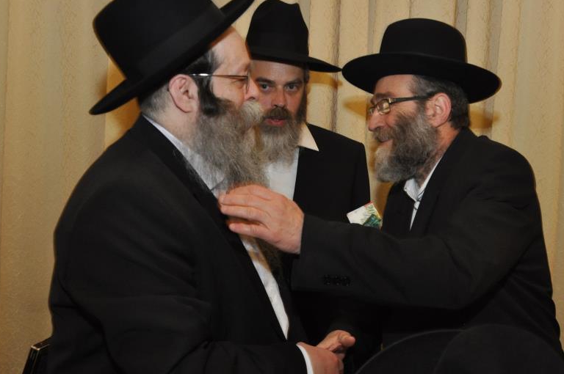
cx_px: 341
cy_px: 131
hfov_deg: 41.0
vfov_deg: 27.9
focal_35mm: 48
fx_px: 751
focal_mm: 24
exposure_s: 1/60
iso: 800
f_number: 5.6
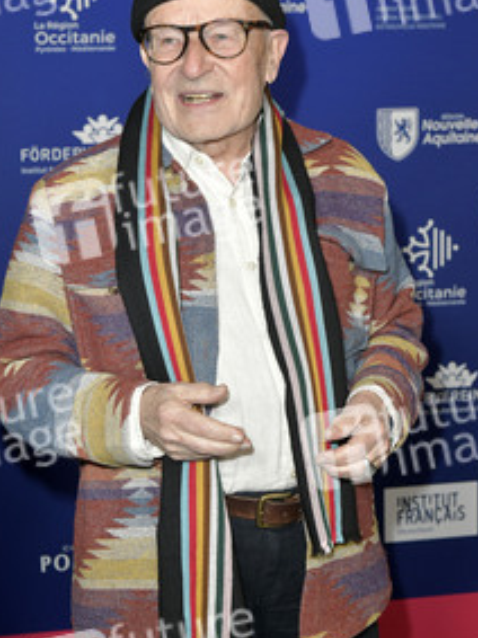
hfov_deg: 21.6
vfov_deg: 28.6
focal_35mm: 68
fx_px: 1253
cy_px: 325
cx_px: 212
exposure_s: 1/200
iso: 2000
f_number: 5.6
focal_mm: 50
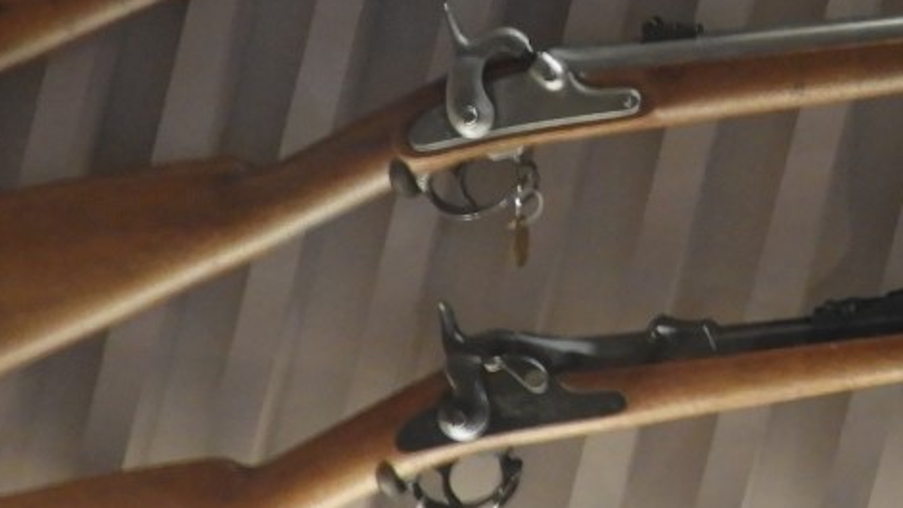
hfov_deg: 19.5
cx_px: 1214
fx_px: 2395
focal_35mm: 100
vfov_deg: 11.7
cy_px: -171
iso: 400
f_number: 3.5
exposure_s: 1/10
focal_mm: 5.4
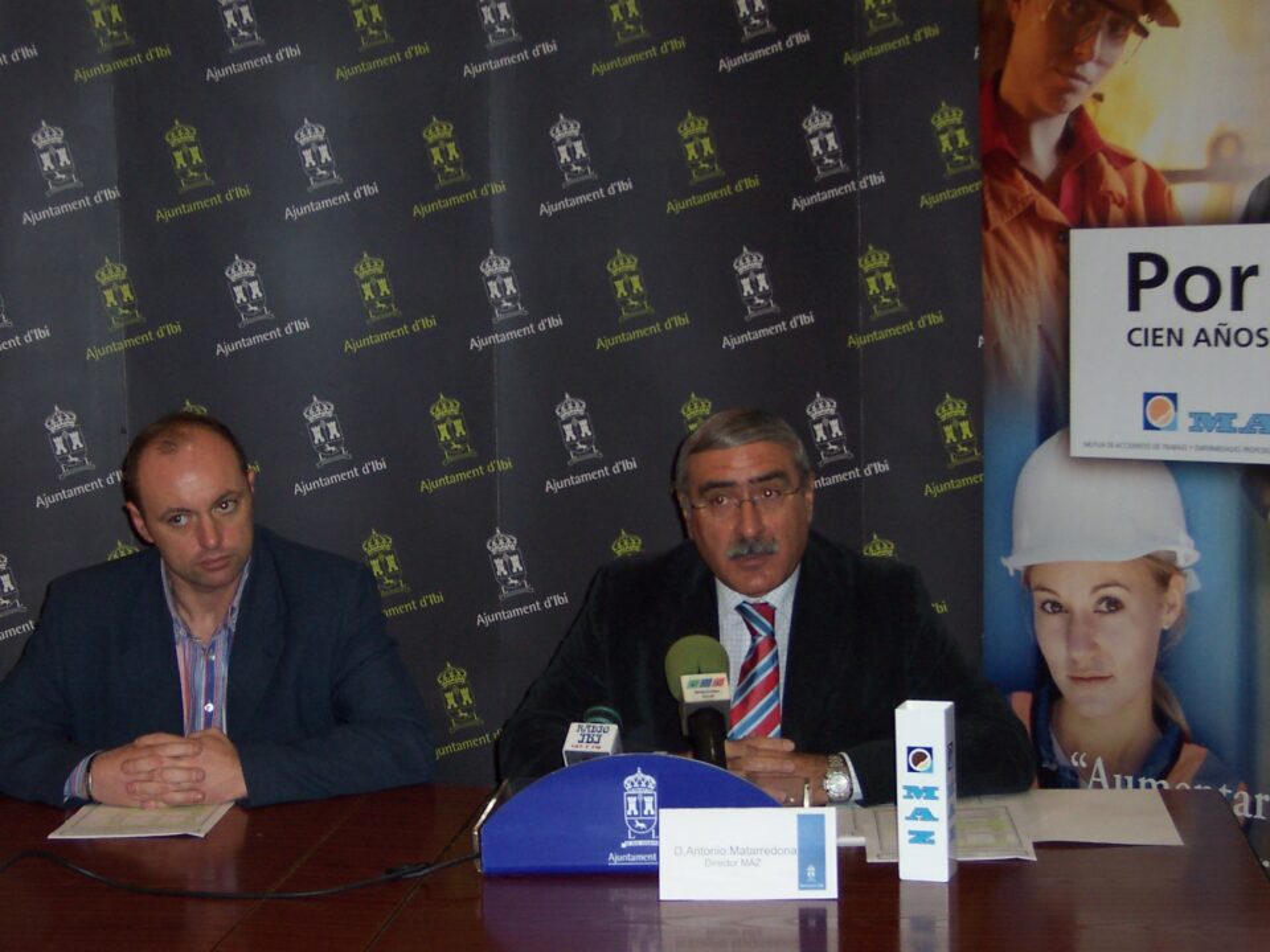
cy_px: 476
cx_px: 635
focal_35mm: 83
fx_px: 3045
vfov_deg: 17.8
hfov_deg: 23.6
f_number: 4
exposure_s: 1/90
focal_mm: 12.8
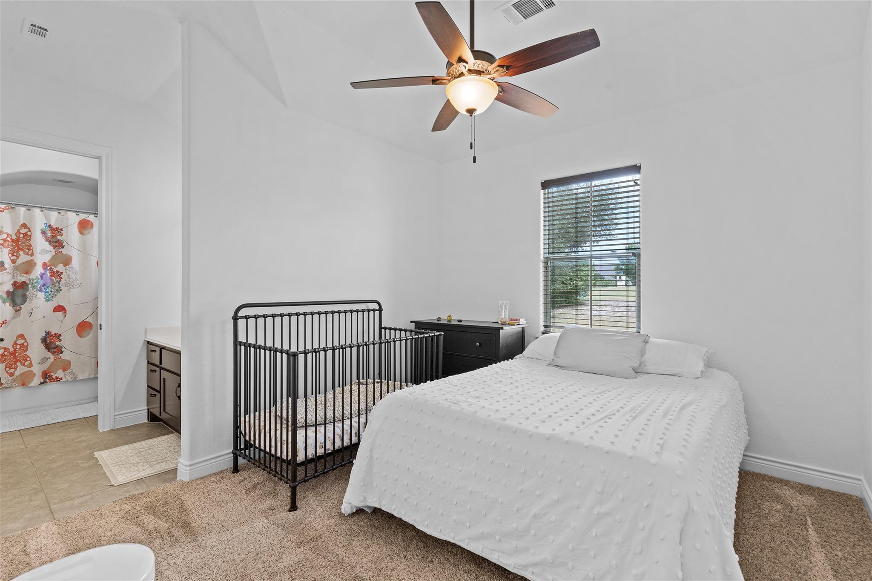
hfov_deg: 96.7
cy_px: 290
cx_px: 436
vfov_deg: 73.7
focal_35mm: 16
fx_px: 387
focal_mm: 16
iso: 320
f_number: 8
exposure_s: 1/2.5
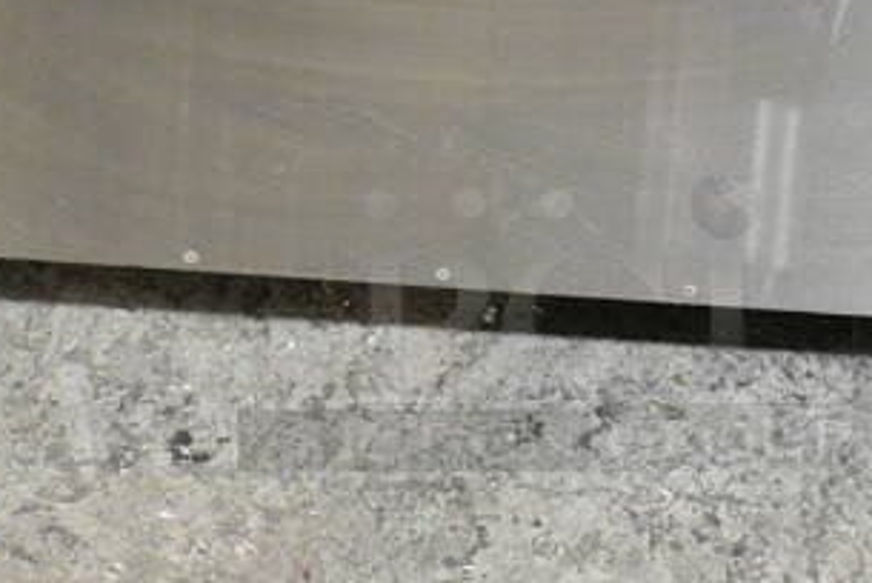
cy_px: 320
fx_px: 1746
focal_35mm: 72
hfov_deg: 27.9
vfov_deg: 19.0
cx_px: 558
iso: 6400
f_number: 7.1
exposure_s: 1/200
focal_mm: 24
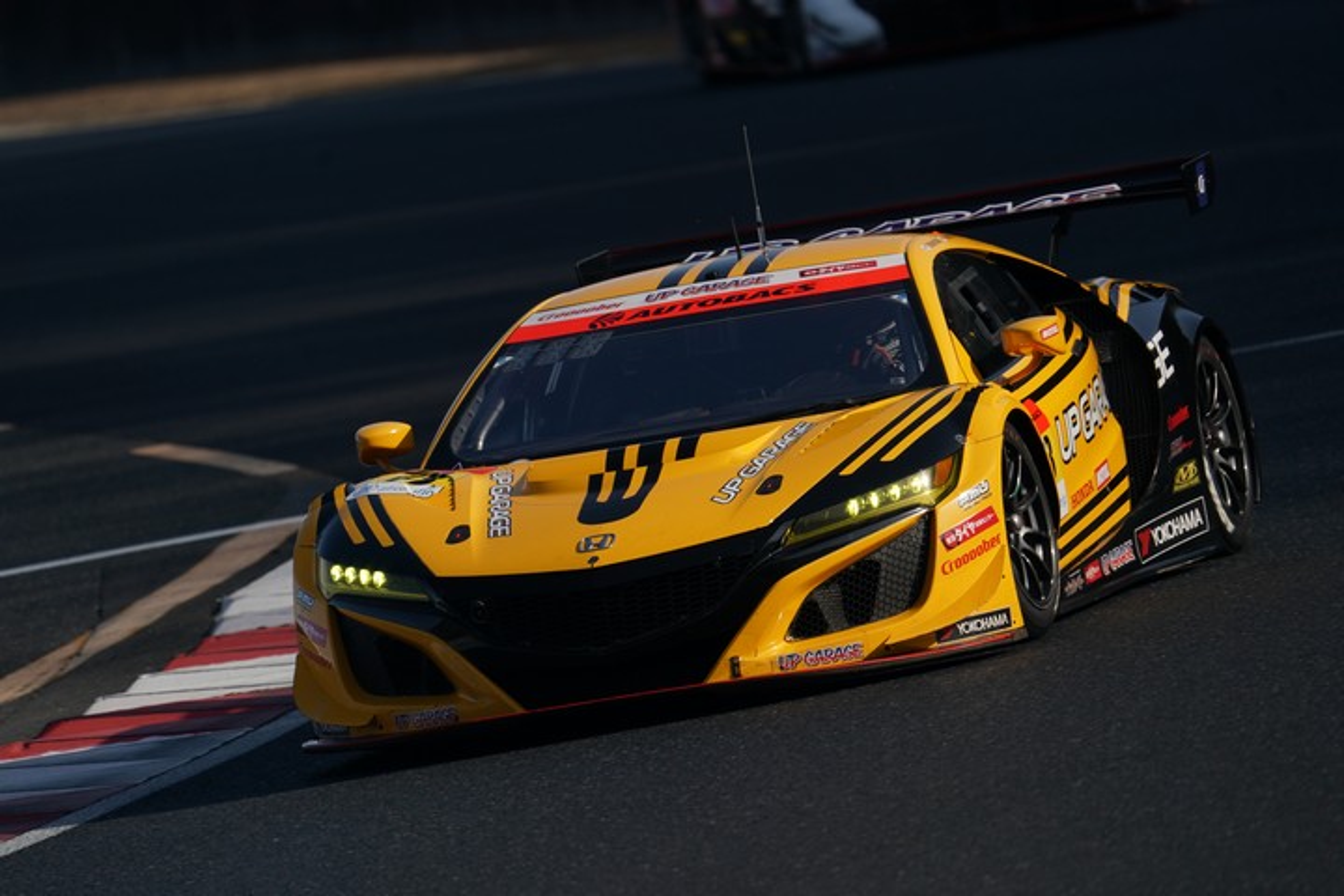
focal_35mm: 588
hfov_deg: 3.5
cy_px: 448
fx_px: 21950
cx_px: 672
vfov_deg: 2.3
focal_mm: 588
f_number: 6.3
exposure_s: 1/1250
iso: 200
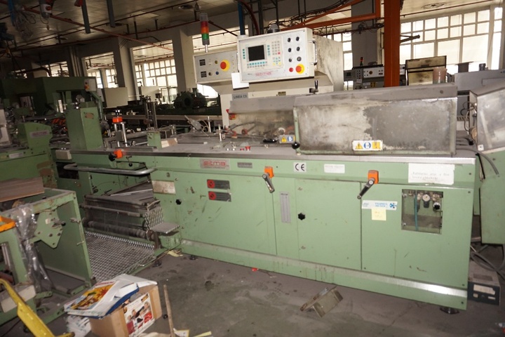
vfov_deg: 53.1
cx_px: 252
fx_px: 337
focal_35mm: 24
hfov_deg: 73.7
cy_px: 168
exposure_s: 1/80
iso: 1000
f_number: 3.5
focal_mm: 16
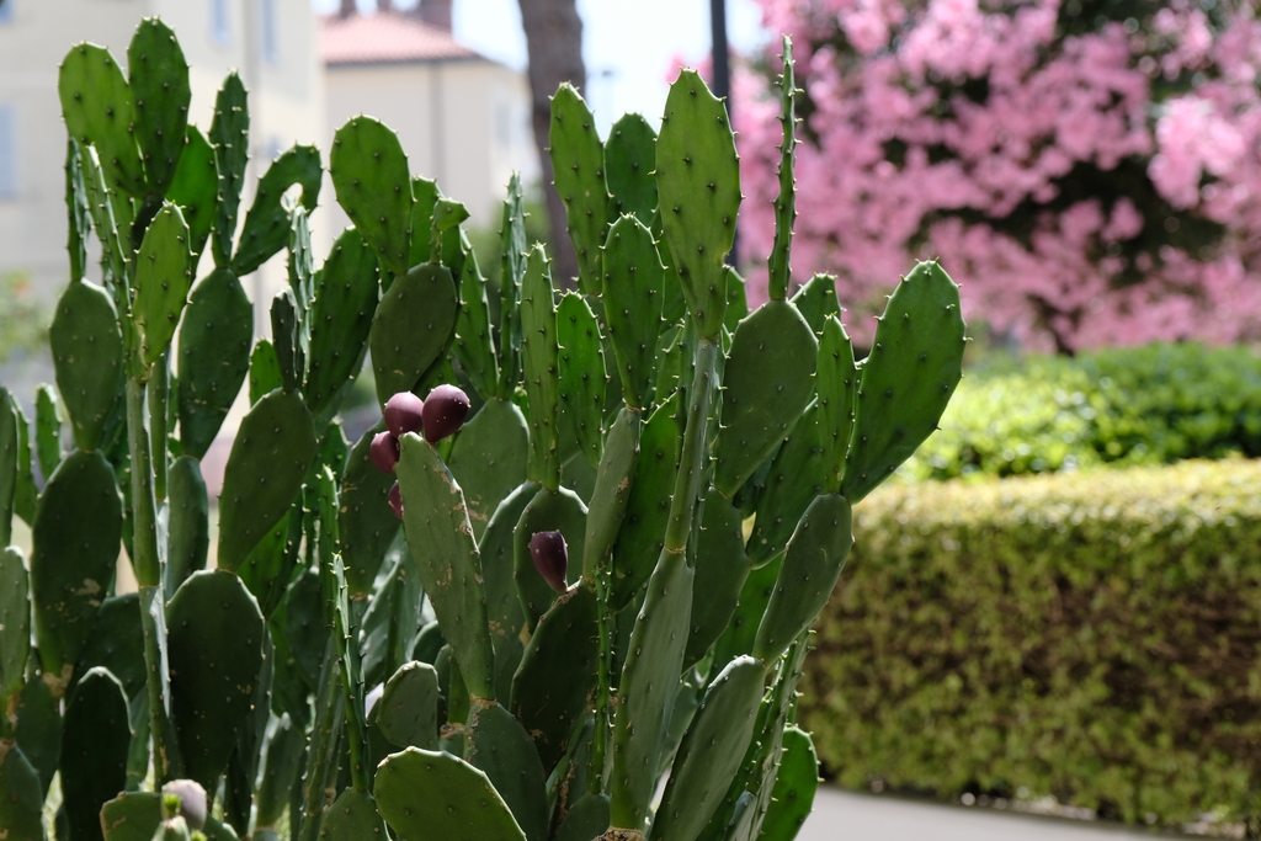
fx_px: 3678
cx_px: 630
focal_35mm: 105
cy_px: 420
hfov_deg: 19.5
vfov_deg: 13.0
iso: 320
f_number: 5.6
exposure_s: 1/420
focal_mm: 70
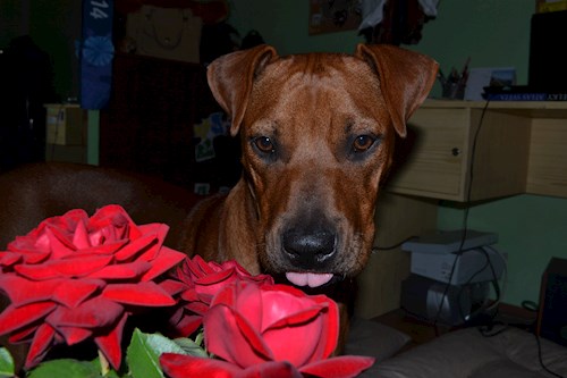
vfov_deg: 39.9
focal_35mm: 33
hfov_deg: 57.2
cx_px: 284
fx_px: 520
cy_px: 189
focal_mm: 22
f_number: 8
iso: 100
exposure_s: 1/60
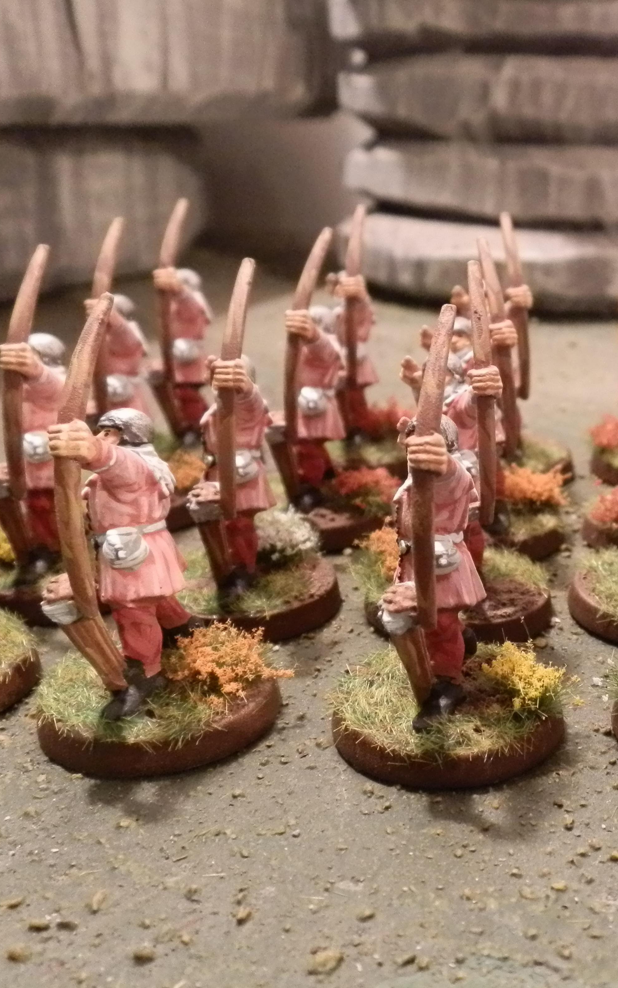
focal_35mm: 40
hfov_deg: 30.7
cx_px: 543
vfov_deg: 49.3
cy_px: 489
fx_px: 1078
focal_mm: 5
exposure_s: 1/60
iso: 400
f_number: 3.1
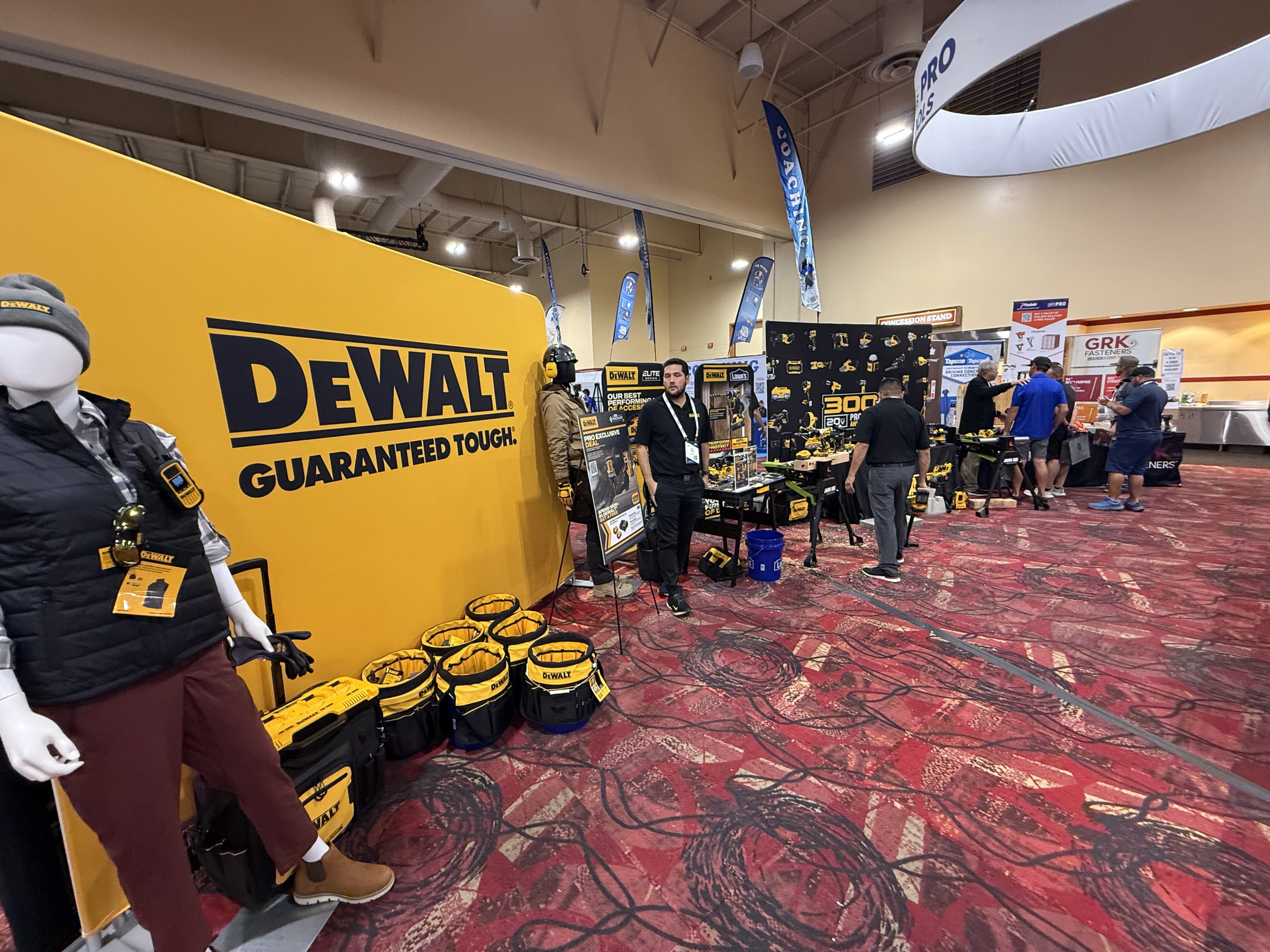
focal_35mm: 14
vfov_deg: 85.7
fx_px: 514
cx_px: 635
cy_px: 476
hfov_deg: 102.1
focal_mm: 2.22
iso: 400
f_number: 2.2
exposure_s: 1/60
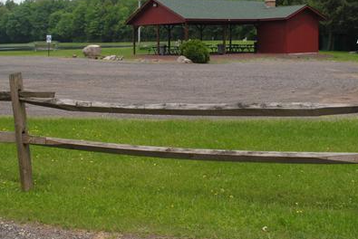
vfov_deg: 27.3
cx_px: 180
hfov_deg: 40.3
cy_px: 64
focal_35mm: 49
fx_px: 488
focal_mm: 18
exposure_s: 1/200
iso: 100
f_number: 8
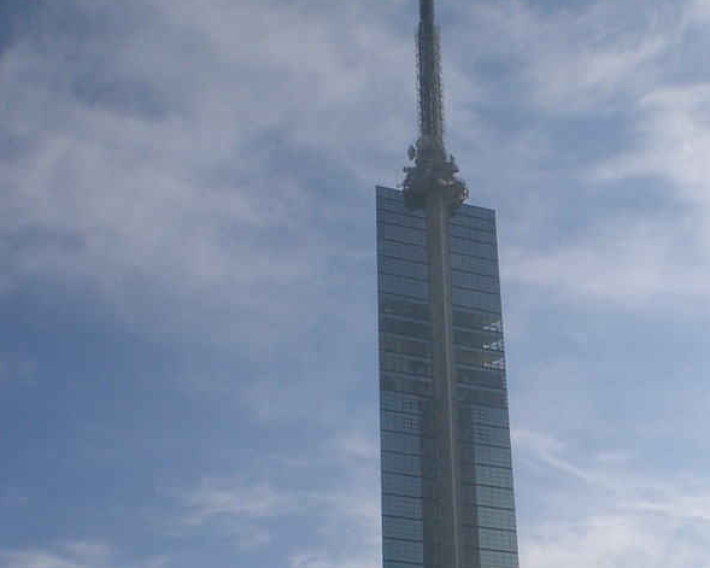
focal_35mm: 63
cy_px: 473
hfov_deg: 29.9
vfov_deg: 23.8
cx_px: 451
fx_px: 1324
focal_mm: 6.3
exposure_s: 1/800
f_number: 4.4
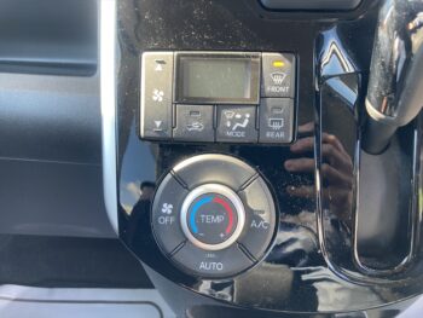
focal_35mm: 28
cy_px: 159
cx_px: 212
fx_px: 342
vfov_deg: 49.8
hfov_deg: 63.4
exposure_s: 1/79
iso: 80
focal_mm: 3.99
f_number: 1.8
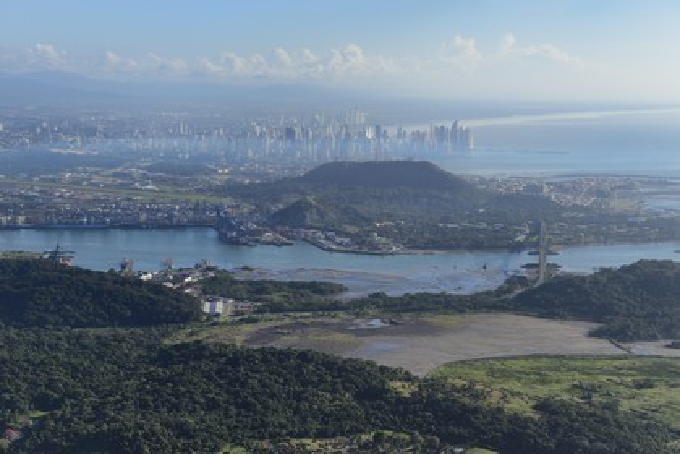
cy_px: 227
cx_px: 340
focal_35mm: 70
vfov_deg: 19.5
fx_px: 1322
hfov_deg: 28.8
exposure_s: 1/500
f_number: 10
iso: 200
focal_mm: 70
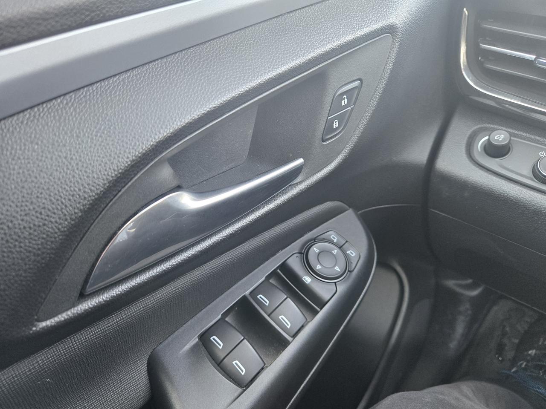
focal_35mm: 23
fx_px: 363
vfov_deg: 58.9
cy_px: 204
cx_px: 273
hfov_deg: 73.9
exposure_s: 1/120
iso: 200
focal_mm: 5.4
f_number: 1.8
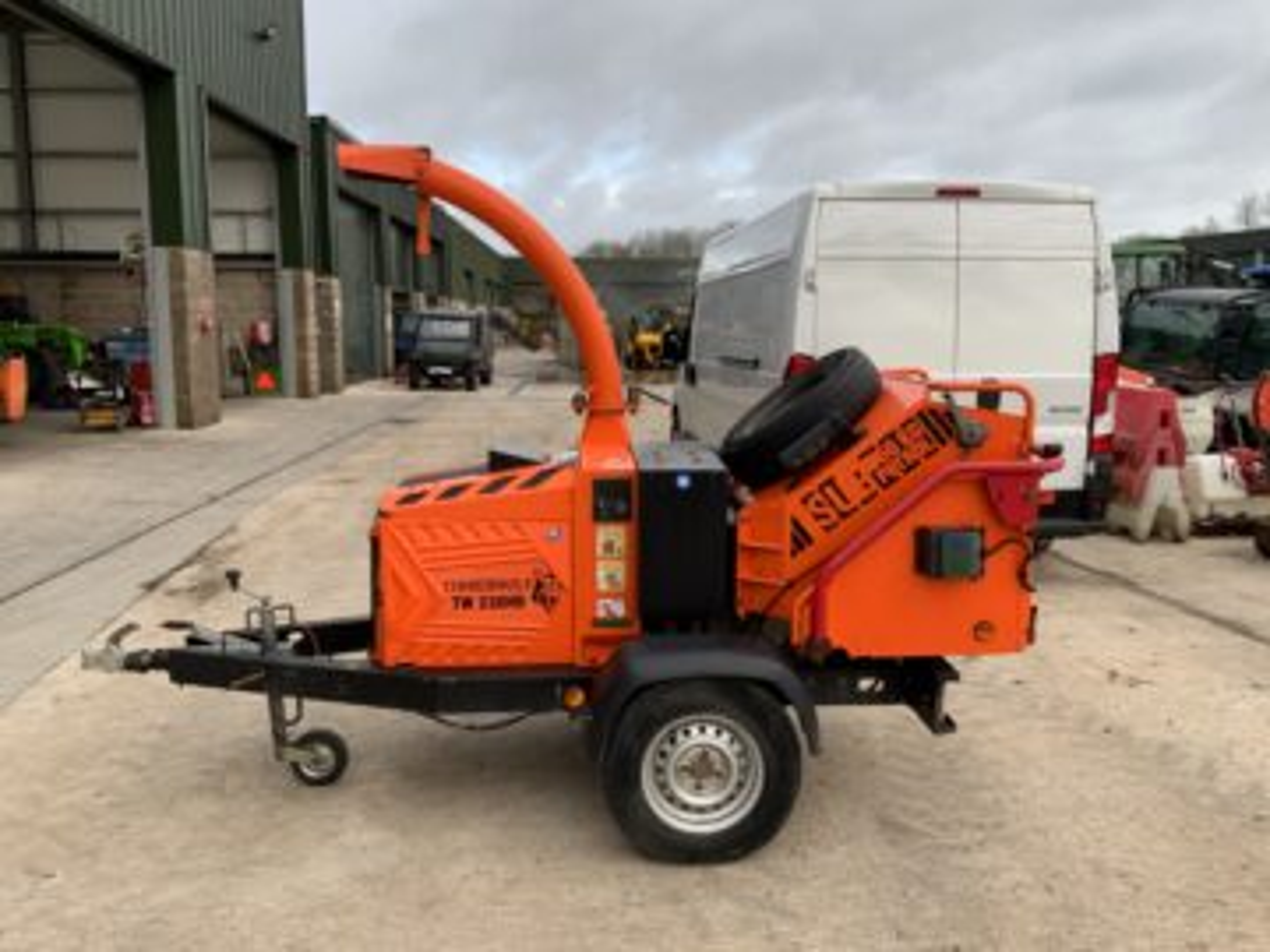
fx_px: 1064
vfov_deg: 48.2
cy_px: 476
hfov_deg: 61.7
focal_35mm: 29
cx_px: 635
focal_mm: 3
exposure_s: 1/133
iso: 16
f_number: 1.8
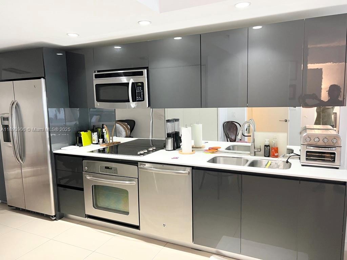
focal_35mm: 26
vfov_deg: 53.1
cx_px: 174
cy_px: 130
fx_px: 261
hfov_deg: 67.3
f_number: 1.5
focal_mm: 5.7
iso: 200
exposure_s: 1/60
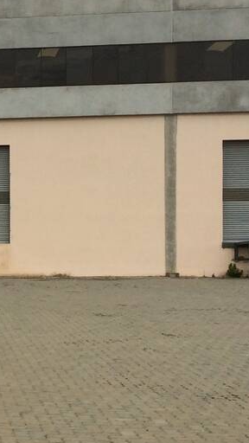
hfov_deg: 12.0
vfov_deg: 23.2
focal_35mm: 92
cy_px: 250
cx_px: -217
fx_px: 1080
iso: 32
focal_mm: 4.12
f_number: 2.2
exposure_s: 1/2564
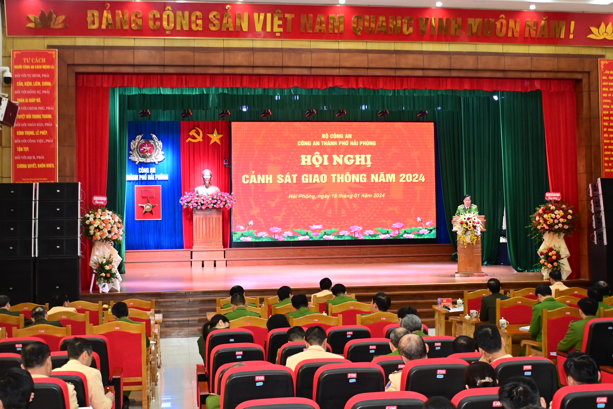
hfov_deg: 43.6
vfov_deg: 29.9
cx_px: 306
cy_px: 204
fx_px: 766
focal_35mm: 45
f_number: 4
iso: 2500
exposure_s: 1/200
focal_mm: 30
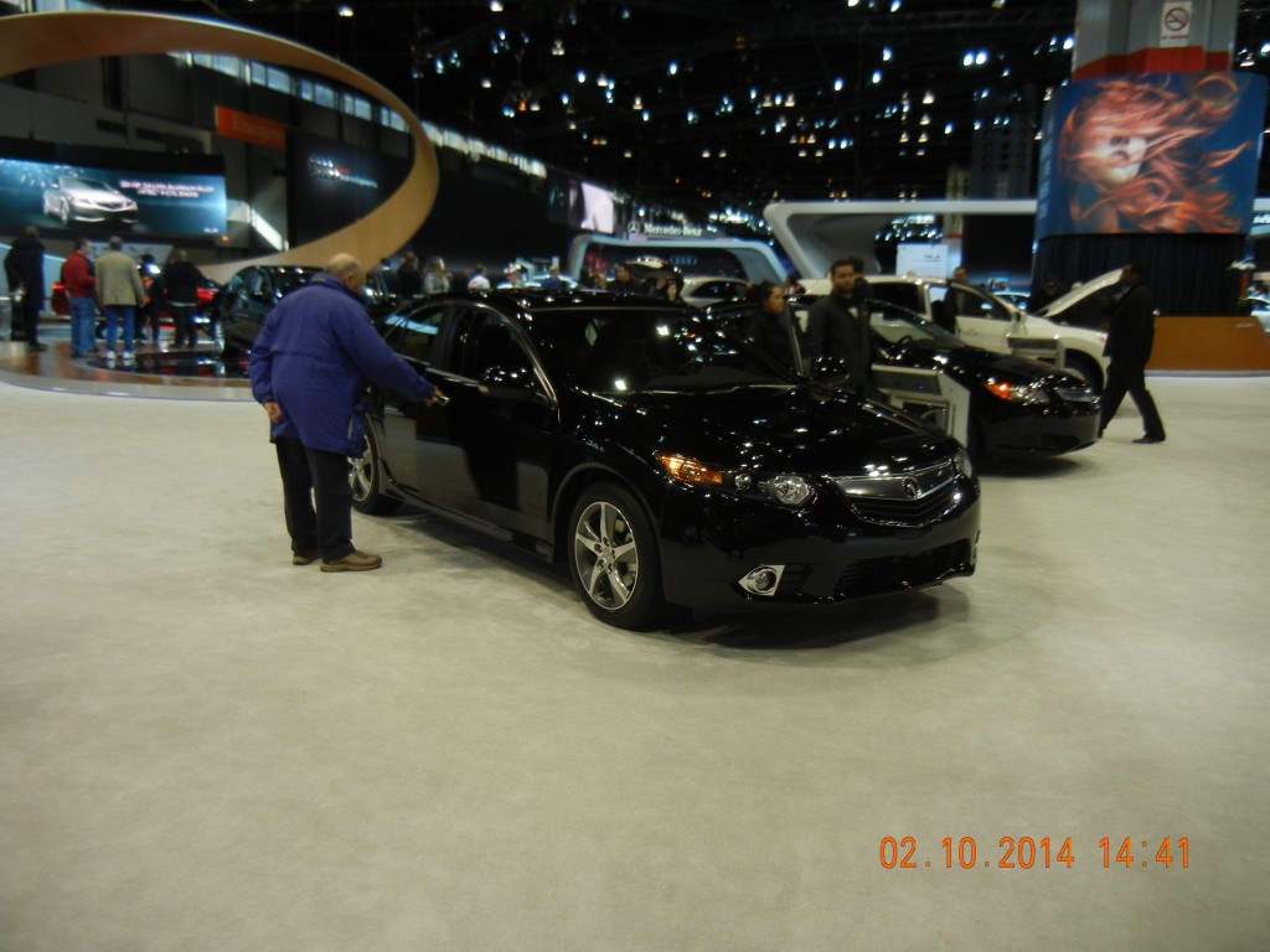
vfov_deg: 46.8
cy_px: 476
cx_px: 635
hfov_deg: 60.0
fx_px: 1101
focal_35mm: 30
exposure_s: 1/57
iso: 160
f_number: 3.5
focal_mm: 5.4
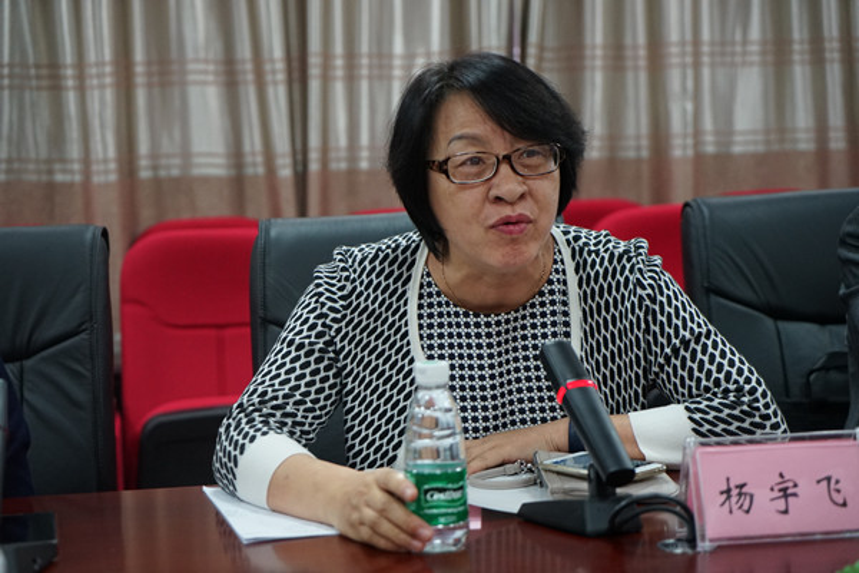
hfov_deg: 28.8
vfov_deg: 19.5
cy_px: 286
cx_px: 430
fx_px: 1670
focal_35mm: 70
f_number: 4
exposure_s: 1/160
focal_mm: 70
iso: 2000
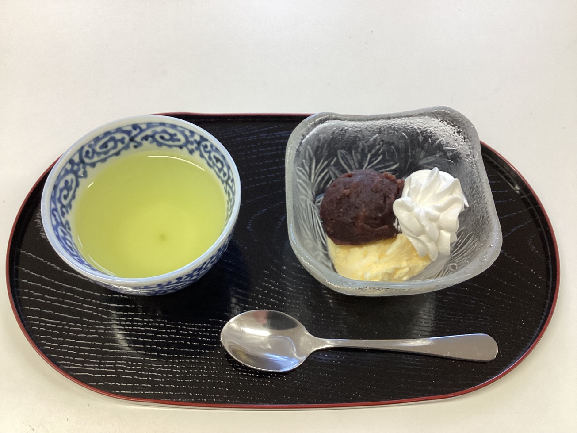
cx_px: 288
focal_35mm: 31
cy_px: 216
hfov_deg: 58.3
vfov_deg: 45.4
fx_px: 517
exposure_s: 1/60
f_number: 2.4
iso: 80
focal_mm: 3.3
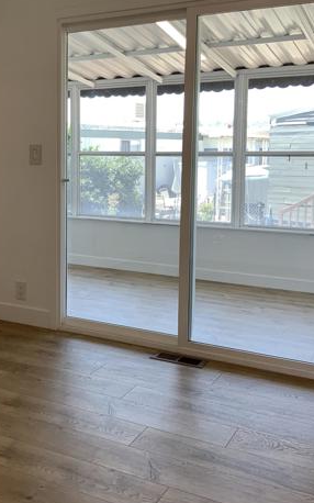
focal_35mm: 43
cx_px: 72
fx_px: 589
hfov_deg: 29.3
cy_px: 203
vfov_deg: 46.0
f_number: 1.8
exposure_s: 1/120
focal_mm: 3
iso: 25
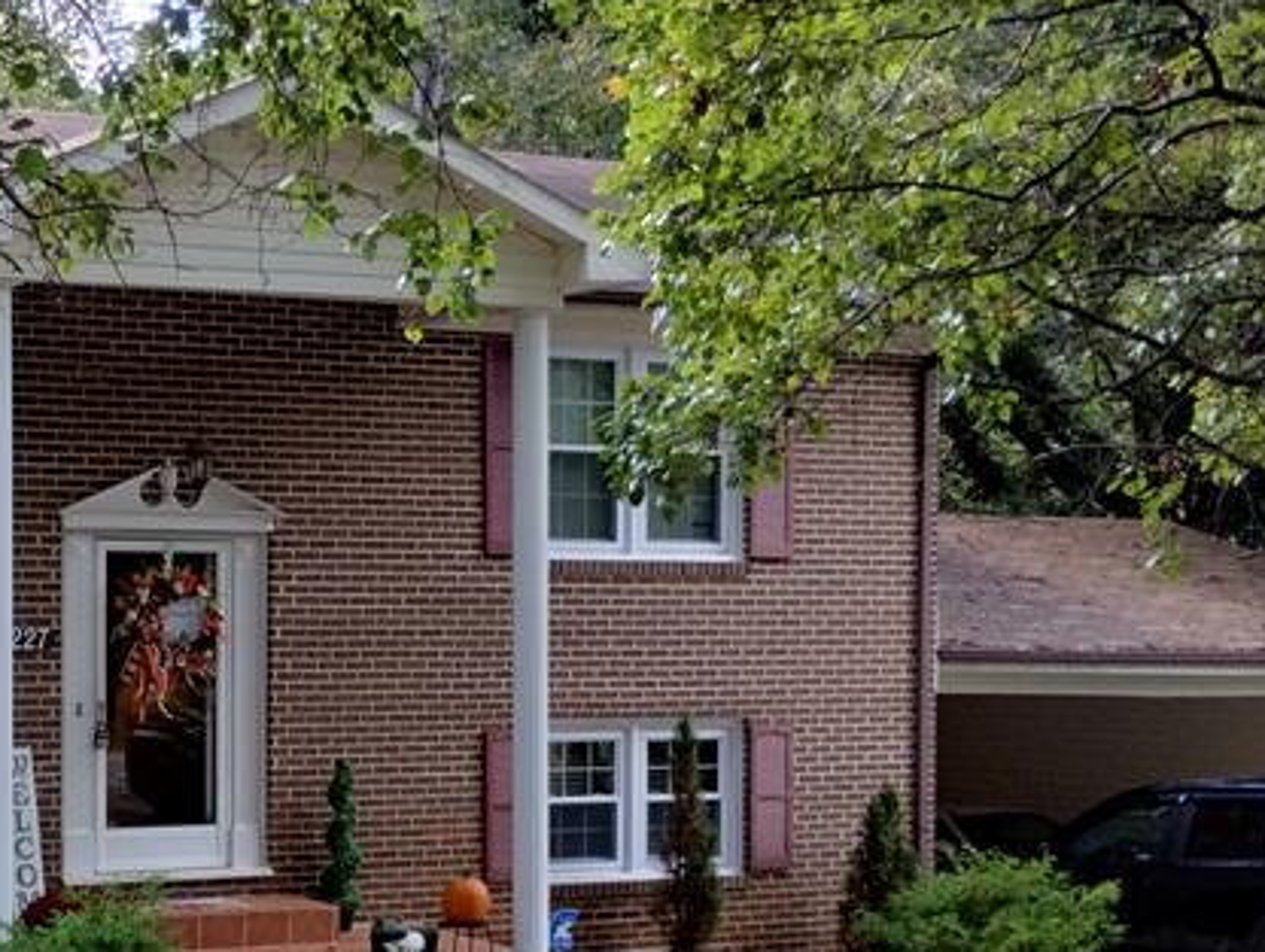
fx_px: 2524
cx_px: 61
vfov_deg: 21.2
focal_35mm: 69
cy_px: 701
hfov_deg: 26.9
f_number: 1.8
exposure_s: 1/120
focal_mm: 4.27
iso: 169
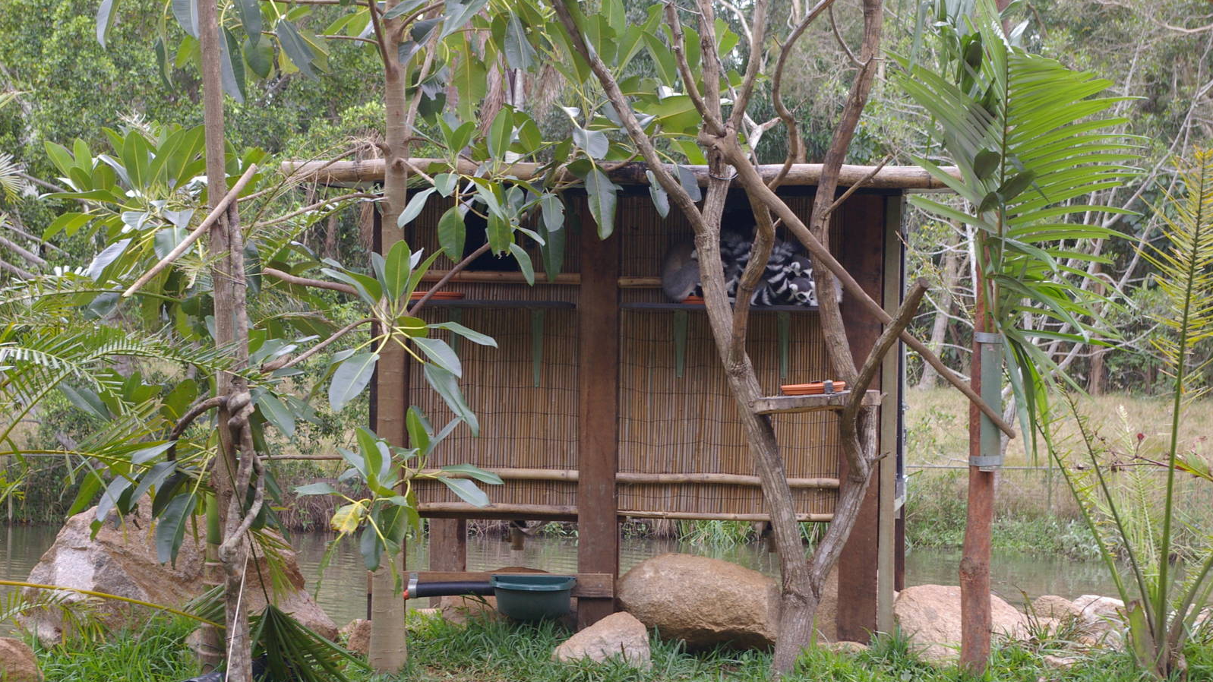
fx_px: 2783
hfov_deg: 24.6
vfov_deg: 14.0
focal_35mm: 87
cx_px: 607
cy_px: 378
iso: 400
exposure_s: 1/60
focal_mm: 55
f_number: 8
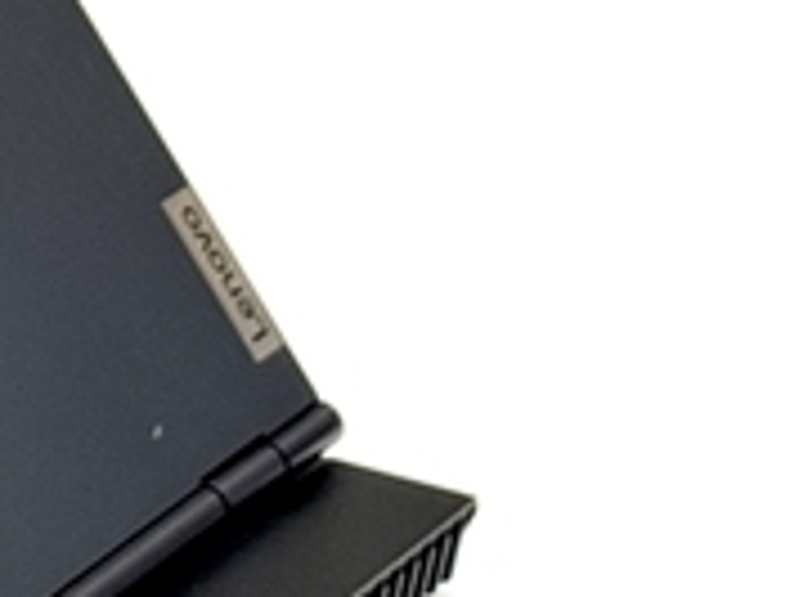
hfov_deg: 8.7
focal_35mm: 216
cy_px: 417
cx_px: -772
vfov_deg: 6.9
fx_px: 4979
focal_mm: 6.76
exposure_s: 1/100
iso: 64
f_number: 1.78
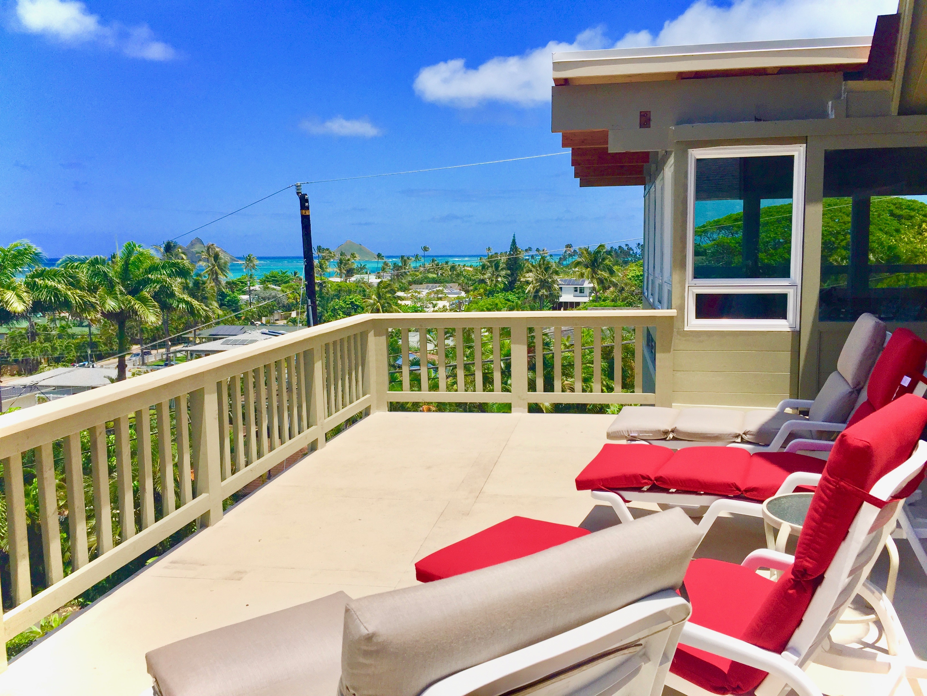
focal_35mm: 29
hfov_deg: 61.7
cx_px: 464
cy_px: 348
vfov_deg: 48.2
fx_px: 777
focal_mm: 4.15
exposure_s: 1/4405
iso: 32
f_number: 2.2
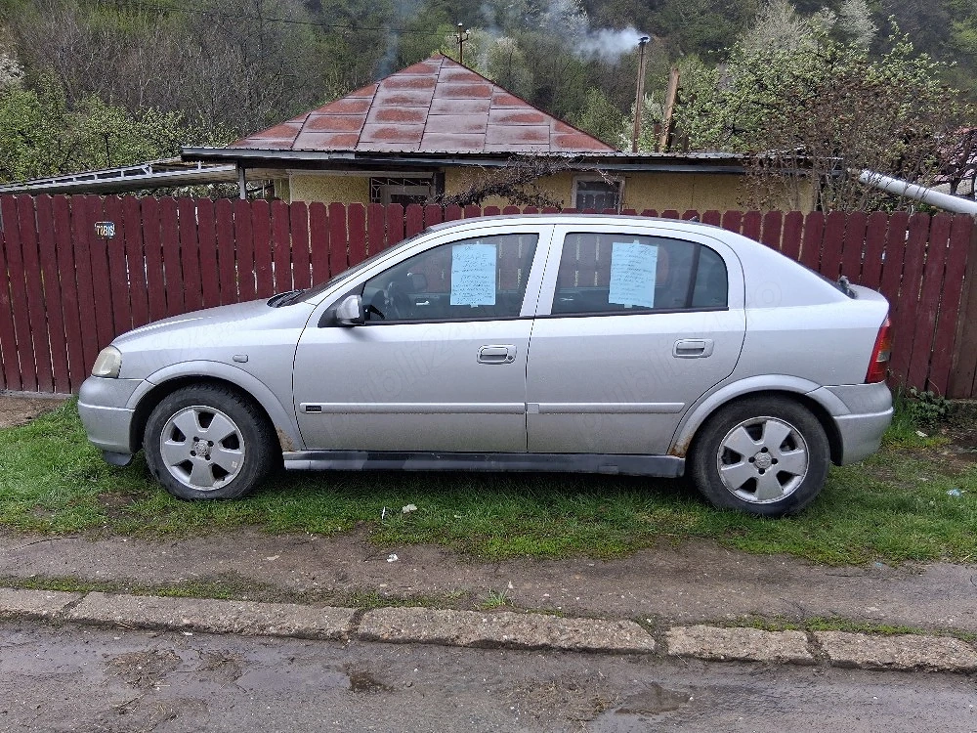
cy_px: 366
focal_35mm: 26
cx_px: 488
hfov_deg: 67.3
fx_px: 734
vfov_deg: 53.1
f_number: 1.8
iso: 25
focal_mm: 3.98
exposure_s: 1/116
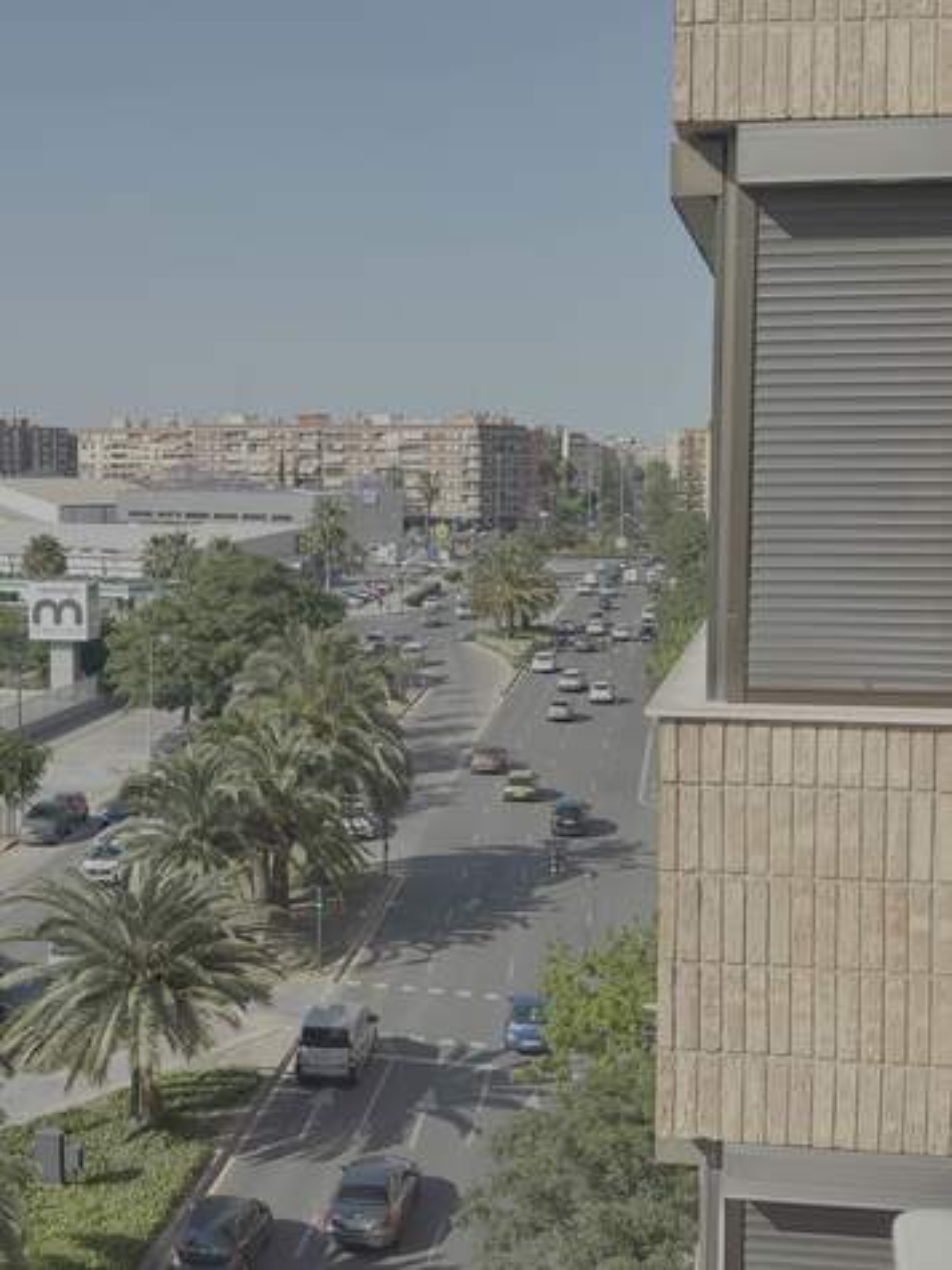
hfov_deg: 28.0
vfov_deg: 36.8
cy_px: 635
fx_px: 1908
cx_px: 476
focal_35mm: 52
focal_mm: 5.96
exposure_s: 1/2451
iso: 40
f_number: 1.6
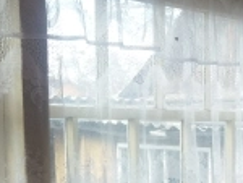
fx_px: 787
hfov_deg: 17.3
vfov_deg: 12.9
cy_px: 225
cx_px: 215
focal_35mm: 112
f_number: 1.79
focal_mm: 4.71
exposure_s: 1/144
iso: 100
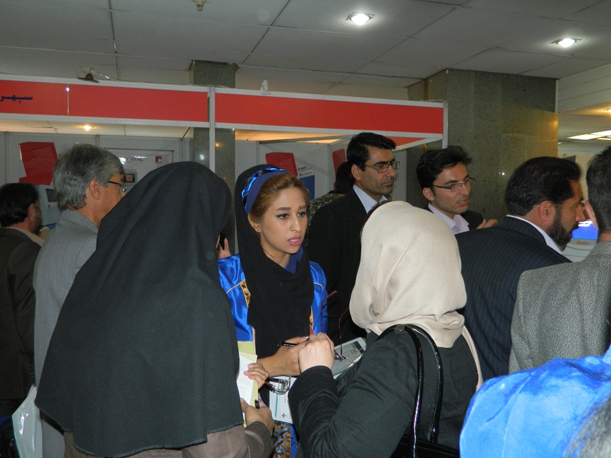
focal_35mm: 31
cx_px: 306
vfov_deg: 45.4
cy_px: 229
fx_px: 547
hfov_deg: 58.4
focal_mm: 5.6
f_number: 3.2
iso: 200
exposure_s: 1/30
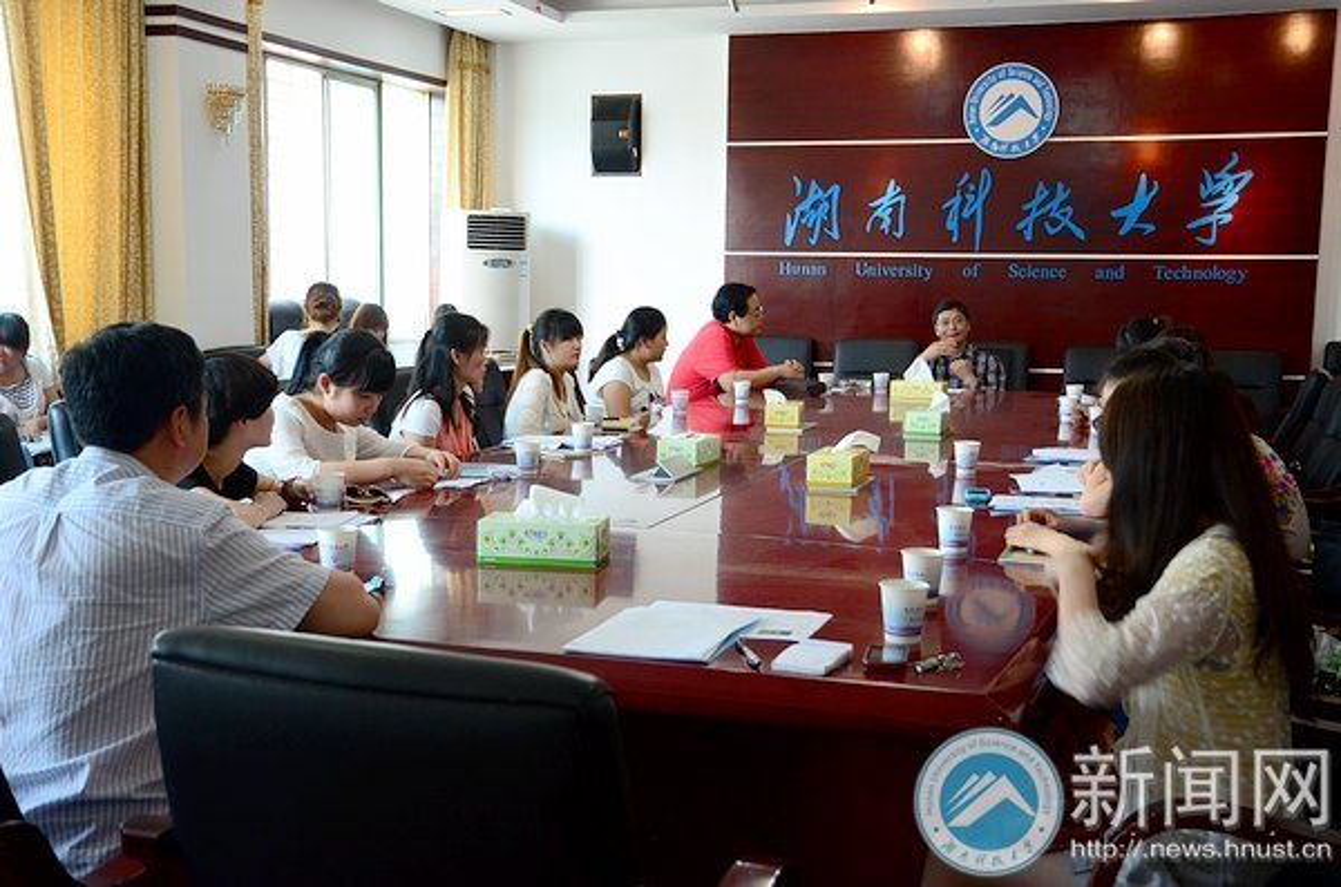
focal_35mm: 42
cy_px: 444
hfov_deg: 46.5
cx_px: 670
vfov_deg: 31.7
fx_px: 1561
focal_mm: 28
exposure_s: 1/40
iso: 800
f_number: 5.6
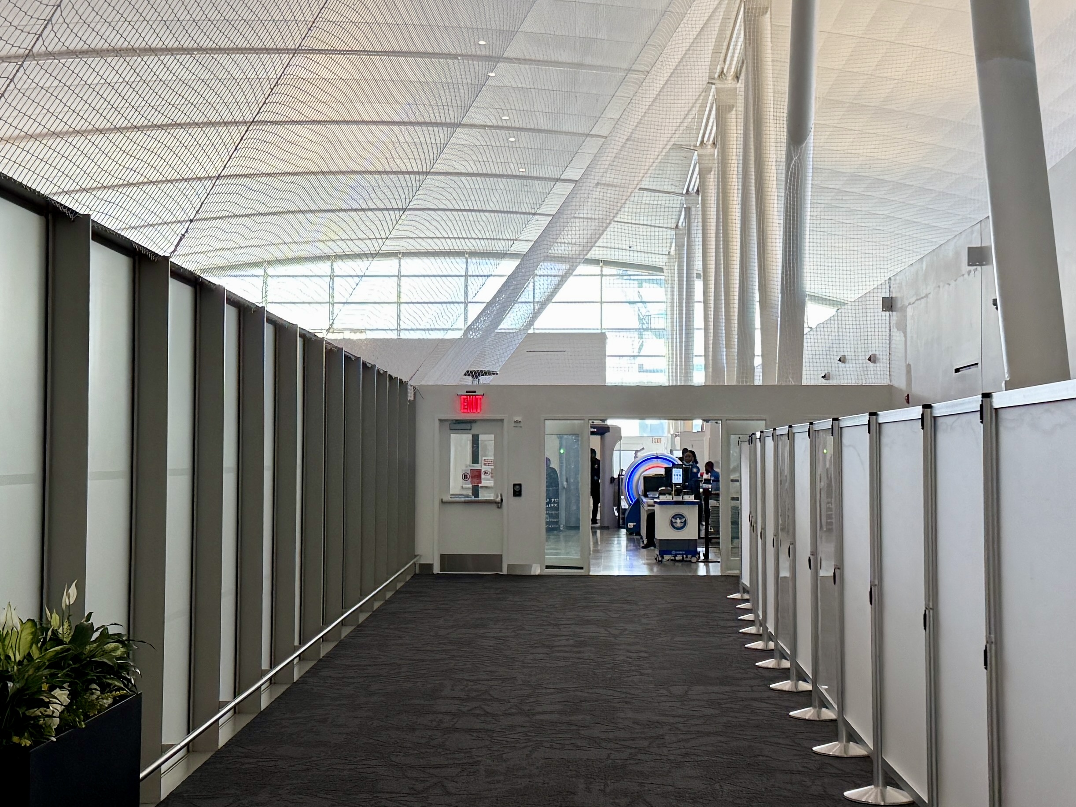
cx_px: 538
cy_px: 404
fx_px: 746
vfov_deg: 56.8
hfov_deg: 71.6
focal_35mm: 24
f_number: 1.78
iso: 64
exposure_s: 1/120
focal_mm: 6.76
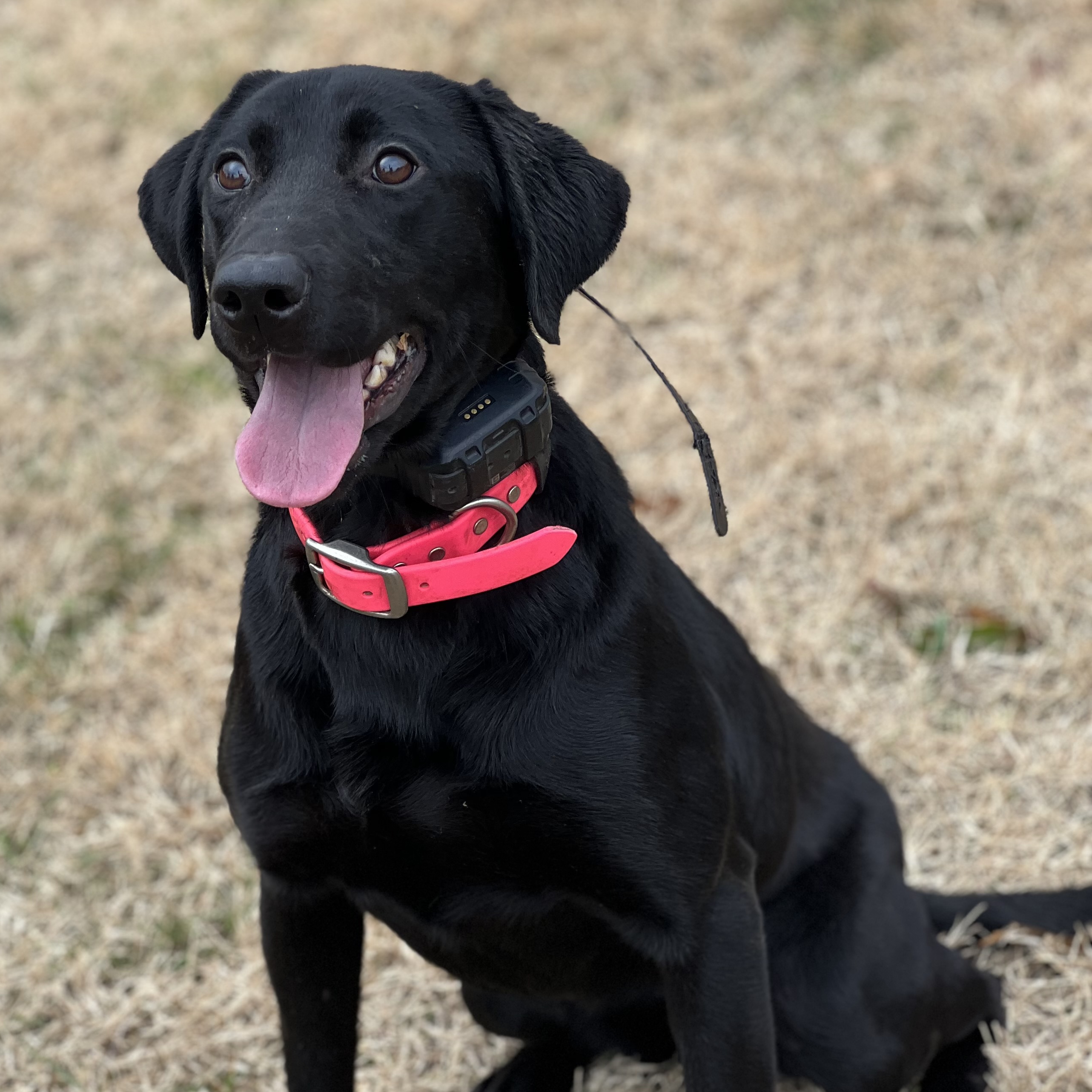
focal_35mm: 107
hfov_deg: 16.3
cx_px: 450
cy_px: 510
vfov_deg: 16.3
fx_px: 3819
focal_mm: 9
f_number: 2.8
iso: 25
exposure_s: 1/121
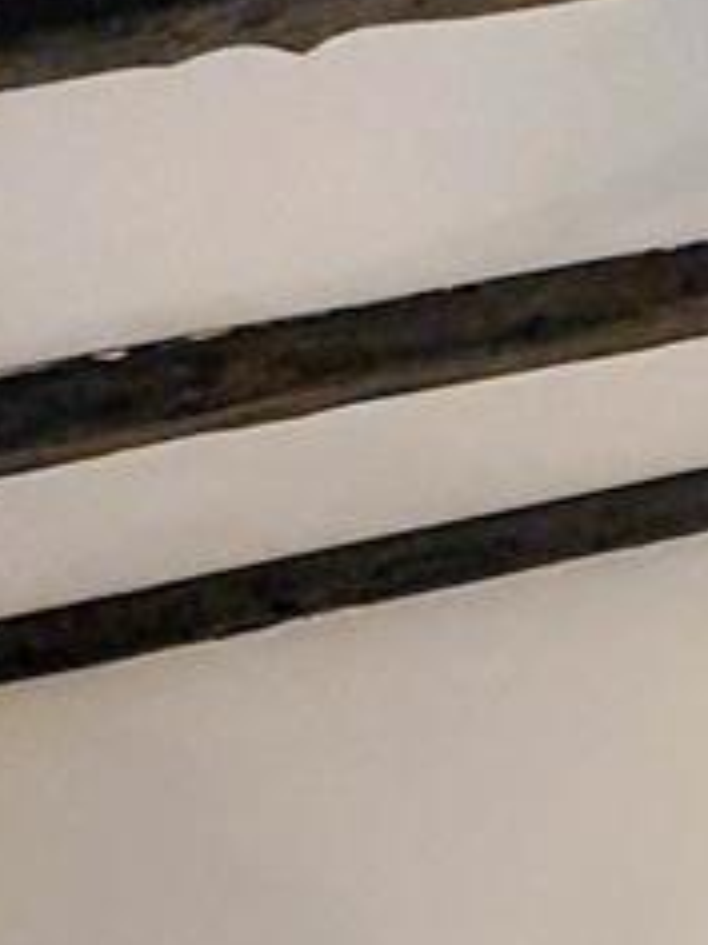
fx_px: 3327
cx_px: 1452
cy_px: 1826
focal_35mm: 122
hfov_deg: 11.0
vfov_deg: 13.9
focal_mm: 5.23
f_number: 1.8
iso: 200
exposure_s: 1/60
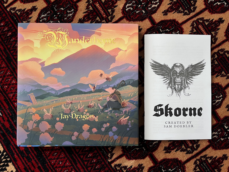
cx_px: 114
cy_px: 86
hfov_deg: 67.3
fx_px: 172
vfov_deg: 53.1
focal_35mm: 26
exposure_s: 1/60
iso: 200
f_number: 1.6
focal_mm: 5.1
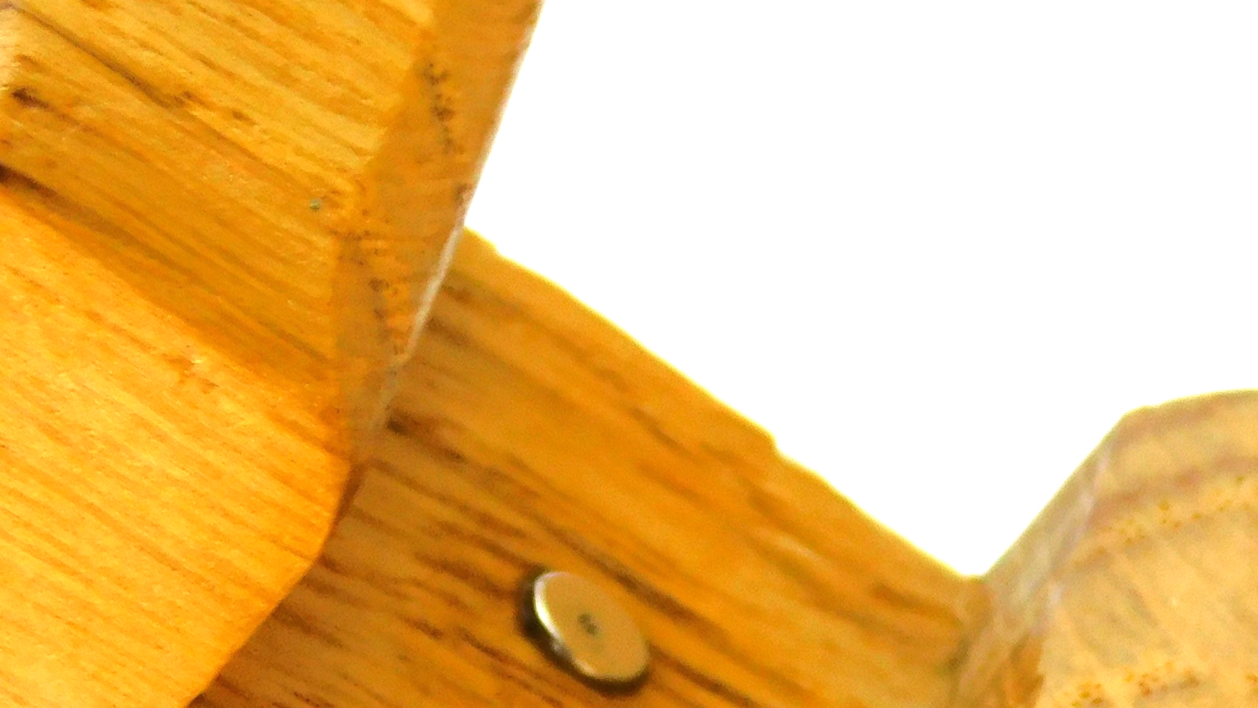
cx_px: 606
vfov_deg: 3.4
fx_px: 12042
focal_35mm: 361
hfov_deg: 6.0
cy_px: 807
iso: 125
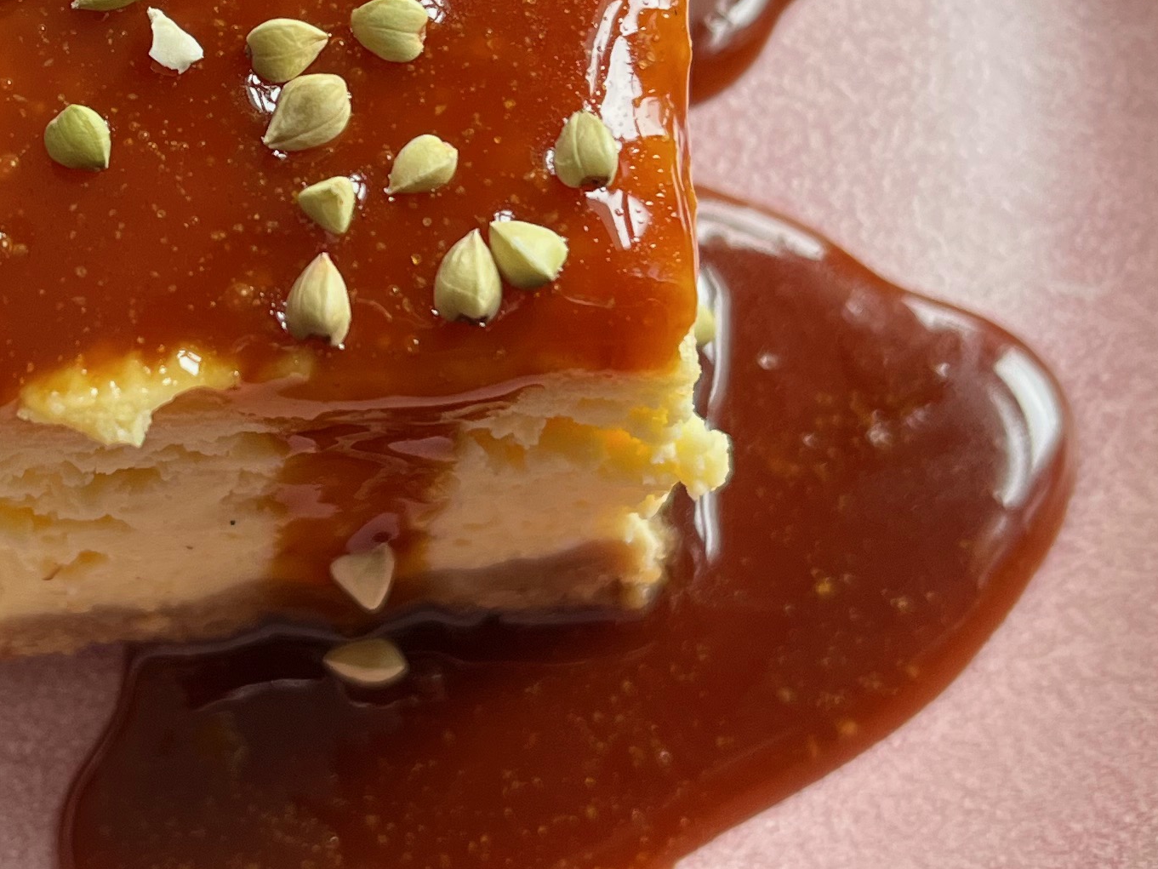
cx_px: 231
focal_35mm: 77
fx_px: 2576
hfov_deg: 24.9
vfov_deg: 18.9
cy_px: 148
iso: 100
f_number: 1.6
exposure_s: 1/121
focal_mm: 5.1
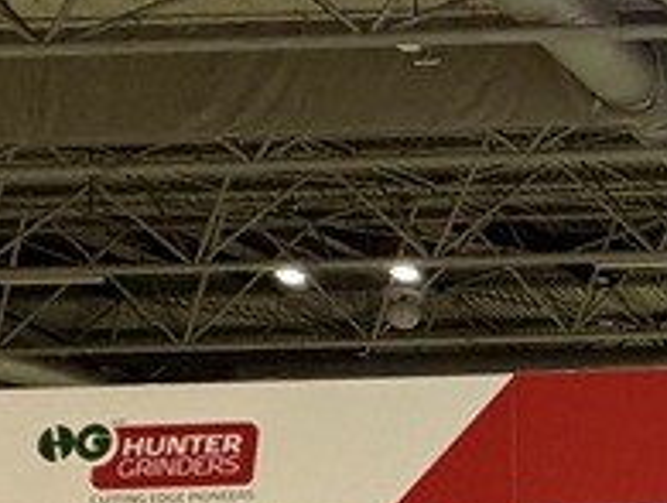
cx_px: 1300
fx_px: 1660
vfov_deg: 16.3
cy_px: 643
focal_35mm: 86
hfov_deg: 17.2
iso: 400
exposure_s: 1/50
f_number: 2.2
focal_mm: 2.22
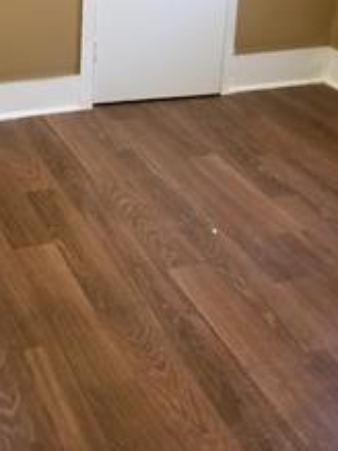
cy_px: 10
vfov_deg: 31.5
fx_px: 743
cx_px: 72
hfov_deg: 25.2
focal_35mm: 57
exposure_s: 1/13
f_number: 1.7
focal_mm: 4.25
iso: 250
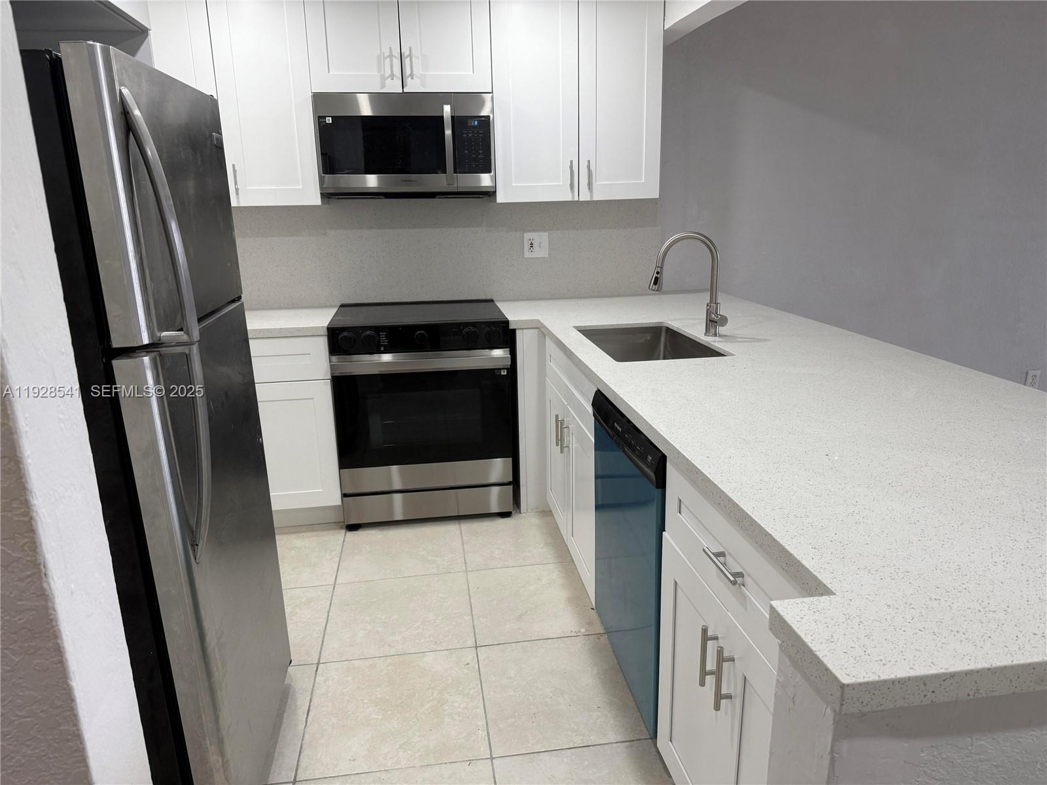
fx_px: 726
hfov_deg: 71.6
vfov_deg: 56.8
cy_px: 392
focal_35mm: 24
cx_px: 524
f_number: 1.78
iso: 160
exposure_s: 1/120
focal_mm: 6.76
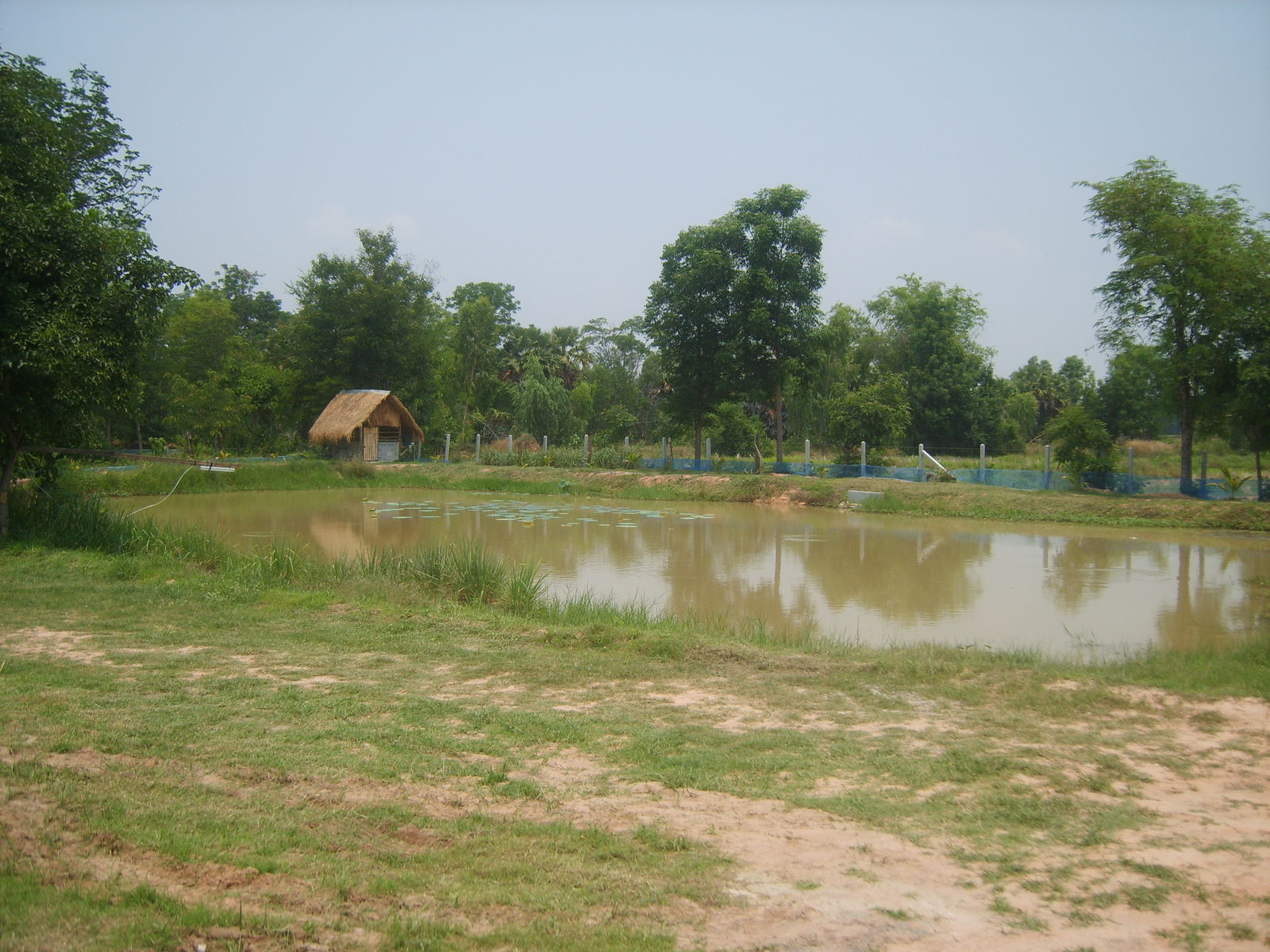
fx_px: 1284
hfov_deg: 52.6
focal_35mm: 35
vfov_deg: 40.7
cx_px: 635
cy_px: 476
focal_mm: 7.4
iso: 50
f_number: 7.1
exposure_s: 1/250
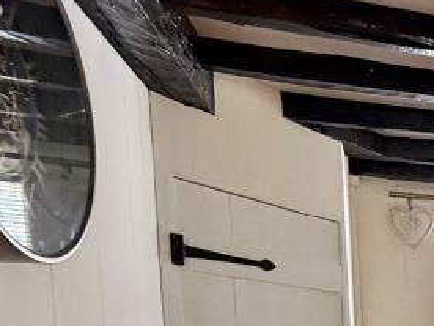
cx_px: 675
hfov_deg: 25.7
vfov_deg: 24.8
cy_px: 411
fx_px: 652
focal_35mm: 52
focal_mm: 2.22
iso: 250
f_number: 2.2
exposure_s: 1/99
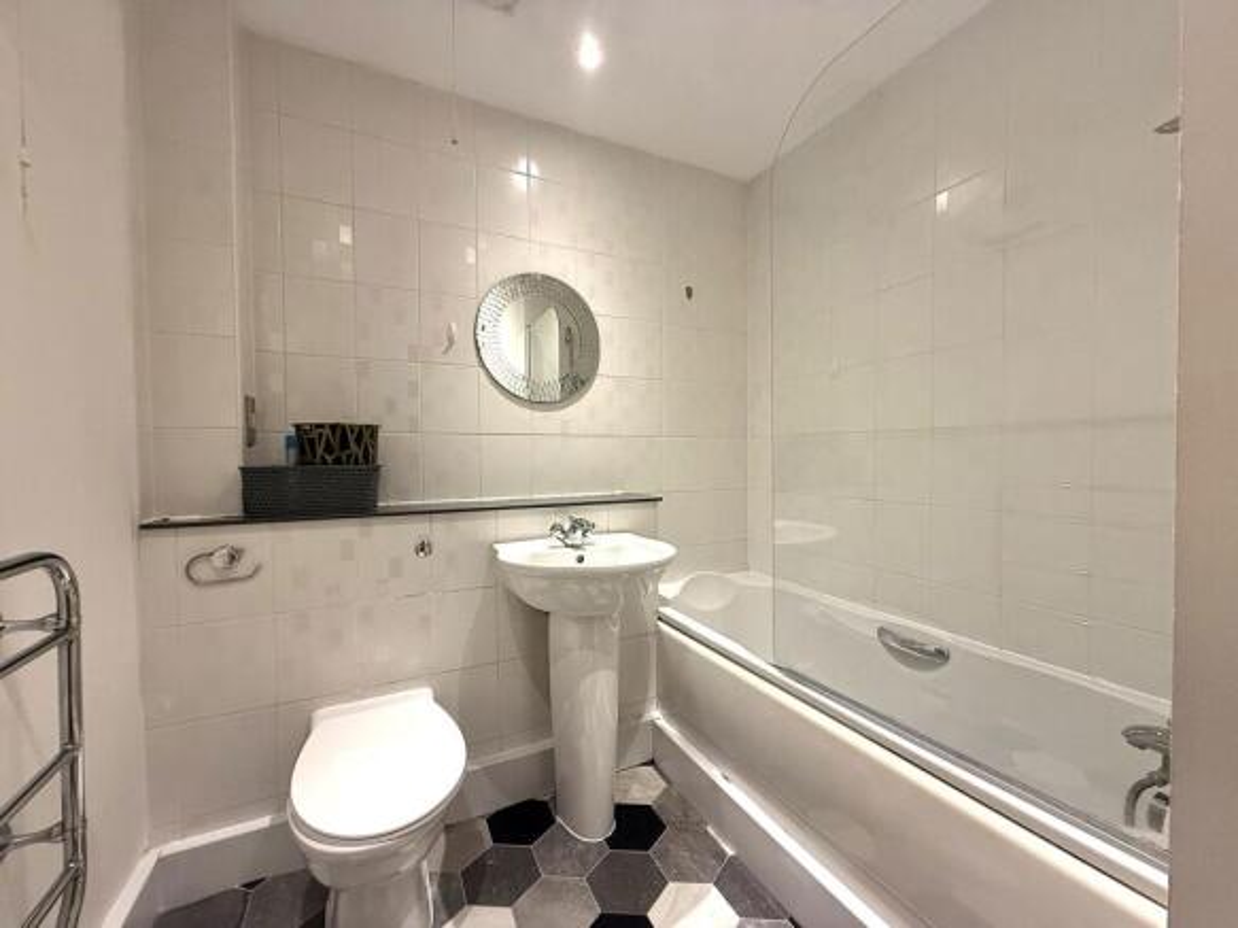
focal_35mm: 14
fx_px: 501
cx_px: 619
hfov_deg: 102.1
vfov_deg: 85.7
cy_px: 464
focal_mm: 2.22
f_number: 2.2
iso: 320
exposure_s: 1/100
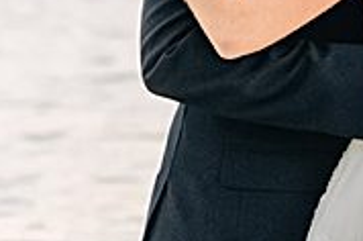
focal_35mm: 555
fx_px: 5586
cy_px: -225
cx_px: 330
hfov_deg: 3.7
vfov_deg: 2.5
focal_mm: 70
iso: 500
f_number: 2.8
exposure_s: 1/400
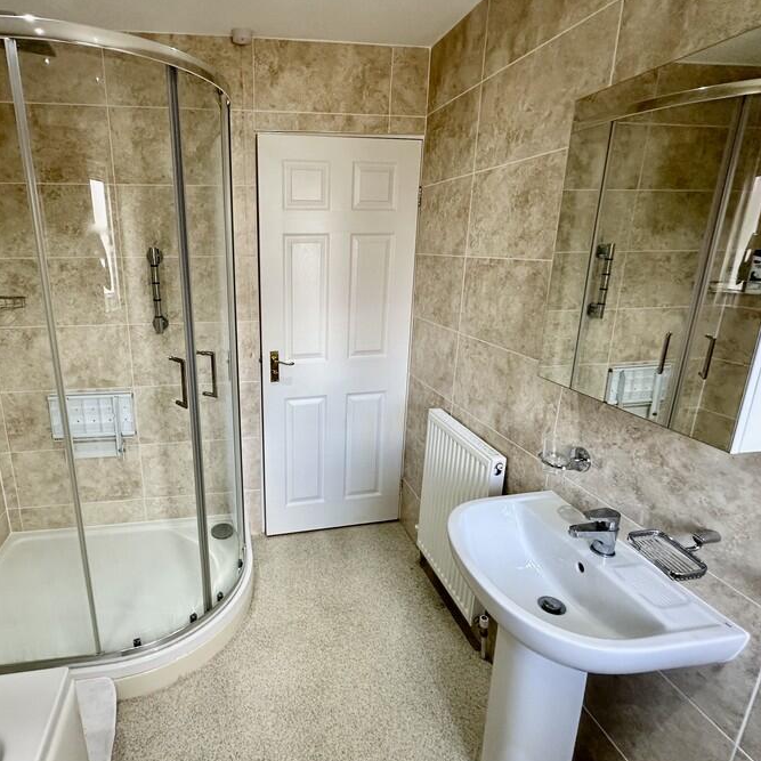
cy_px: 377
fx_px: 473
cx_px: 288
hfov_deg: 76.4
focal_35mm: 19
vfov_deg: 77.7
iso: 200
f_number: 2.2
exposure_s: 1/100
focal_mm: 2.22
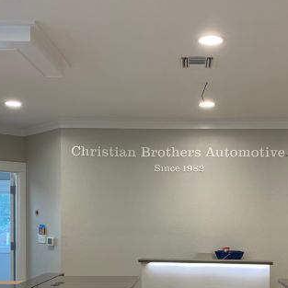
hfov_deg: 34.5
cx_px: 181
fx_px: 461
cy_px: 225
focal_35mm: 49
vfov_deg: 33.8
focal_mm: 4.25
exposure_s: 1/120
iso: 100
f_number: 1.8
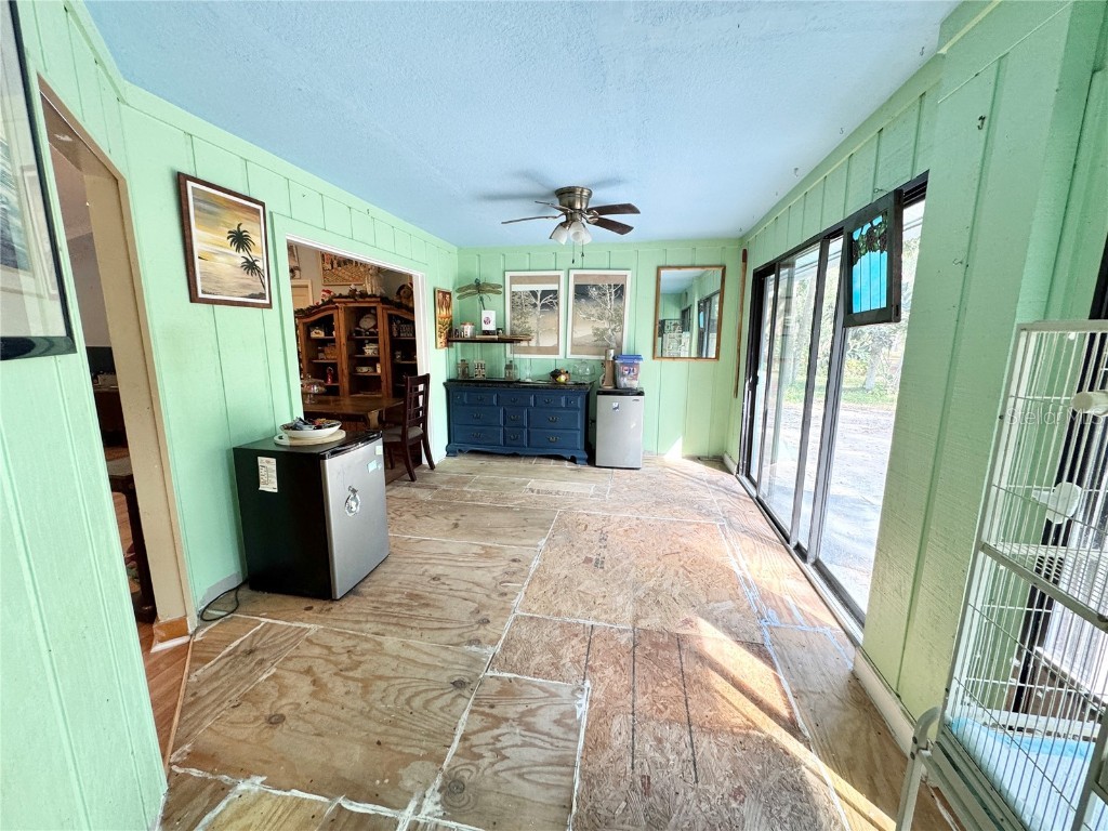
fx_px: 448
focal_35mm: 14
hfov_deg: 102.1
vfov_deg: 85.7
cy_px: 416
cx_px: 554
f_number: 2.2
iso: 200
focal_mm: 2.22
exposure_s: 1/120
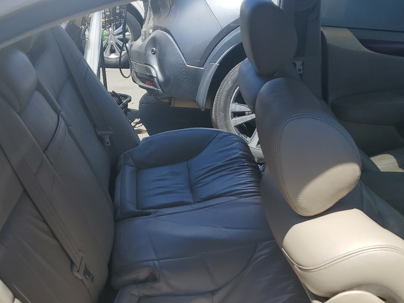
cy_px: 201
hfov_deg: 43.8
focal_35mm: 43
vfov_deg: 33.3
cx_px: 183
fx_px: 502
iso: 50
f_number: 1.5
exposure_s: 1/2500
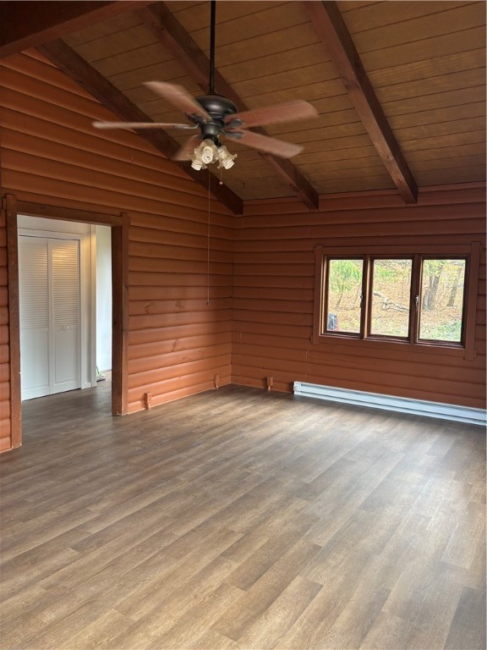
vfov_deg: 67.3
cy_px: 325
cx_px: 244
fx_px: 488
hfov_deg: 53.1
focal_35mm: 26
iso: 100
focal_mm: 5.96
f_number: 1.6
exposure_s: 1/60
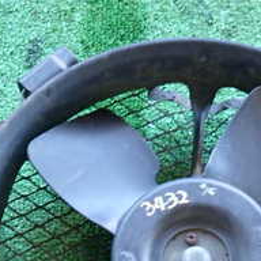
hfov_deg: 24.9
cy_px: 273
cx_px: 170
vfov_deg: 23.7
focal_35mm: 69
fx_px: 589
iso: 250
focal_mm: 4.5
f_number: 2
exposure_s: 1/30
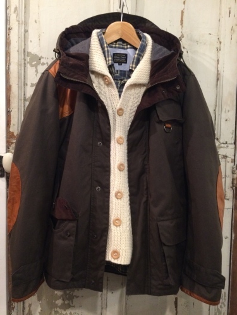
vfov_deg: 61.7
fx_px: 265
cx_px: 118
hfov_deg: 48.2
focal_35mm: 29
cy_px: 158
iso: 320
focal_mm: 4.15
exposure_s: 1/17
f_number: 2.2
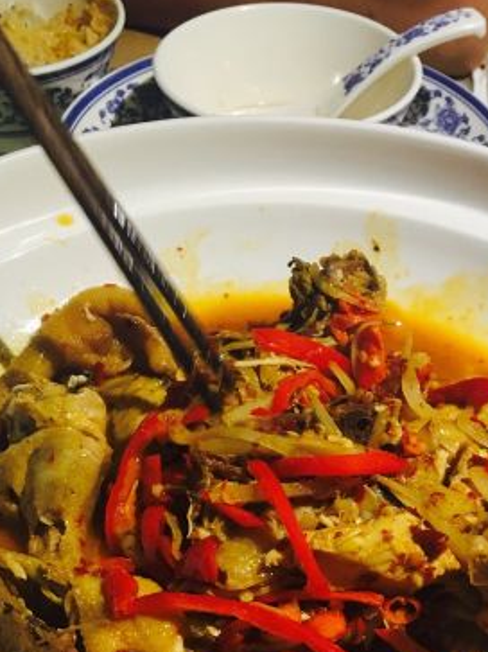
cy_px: 532
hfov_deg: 25.9
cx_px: 342
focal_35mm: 56
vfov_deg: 33.3
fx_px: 1053
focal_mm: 4.15
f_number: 2.2
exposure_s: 1/17
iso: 64
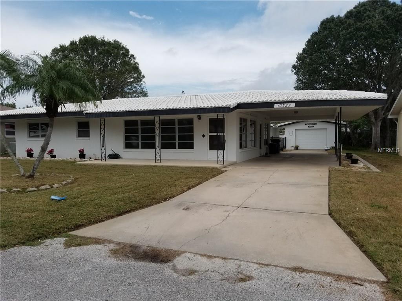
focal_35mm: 26
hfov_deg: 67.3
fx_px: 302
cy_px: 150
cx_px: 201
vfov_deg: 53.1
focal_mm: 4.3
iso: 50
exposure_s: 1/2160
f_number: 1.7
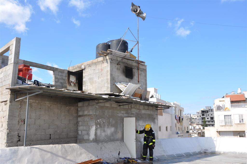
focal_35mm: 33
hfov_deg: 57.3
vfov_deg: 39.9
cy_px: 82
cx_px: 124
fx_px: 226
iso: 200
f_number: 9
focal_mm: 22
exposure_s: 1/320
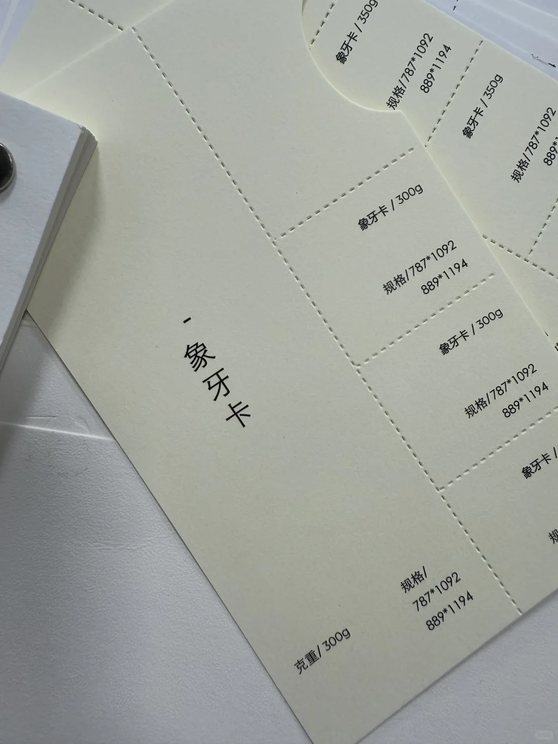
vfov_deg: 71.6
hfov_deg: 56.8
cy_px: 372
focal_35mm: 24
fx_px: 516
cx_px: 279
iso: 100
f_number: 2.2
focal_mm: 2.22
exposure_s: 1/100
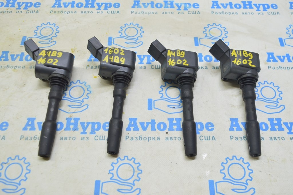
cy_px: 98
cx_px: 146
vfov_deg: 36.8
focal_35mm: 36
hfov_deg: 53.2
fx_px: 293
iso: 400
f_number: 5.6
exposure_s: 1/20
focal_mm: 24
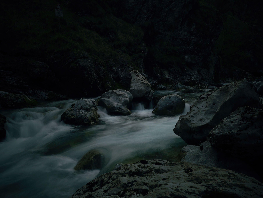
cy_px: 99
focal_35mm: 23
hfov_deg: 73.9
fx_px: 175
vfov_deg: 58.9
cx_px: 132
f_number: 1.7
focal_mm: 6.3
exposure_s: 1/2
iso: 50
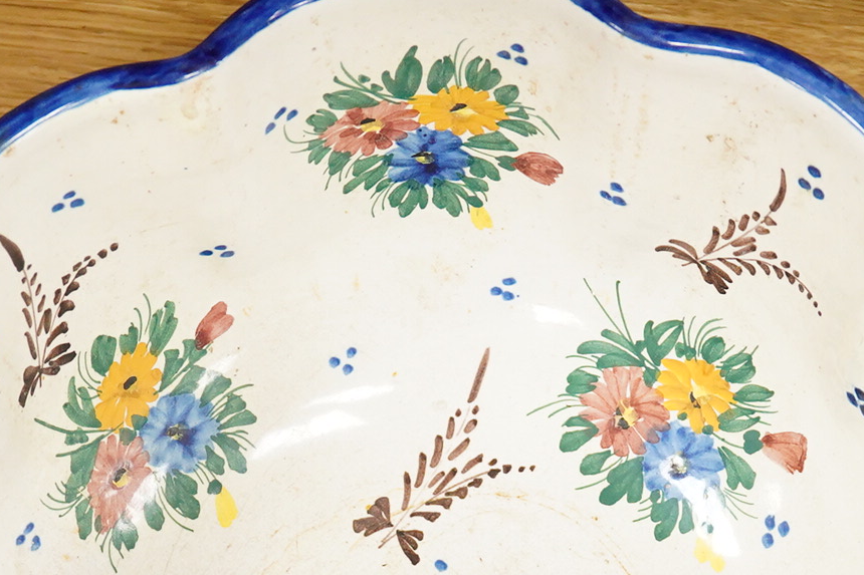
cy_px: 599
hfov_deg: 19.8
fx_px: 2471
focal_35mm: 103
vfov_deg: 13.1
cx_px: 495
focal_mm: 30
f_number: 3.5
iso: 2500
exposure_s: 1/160
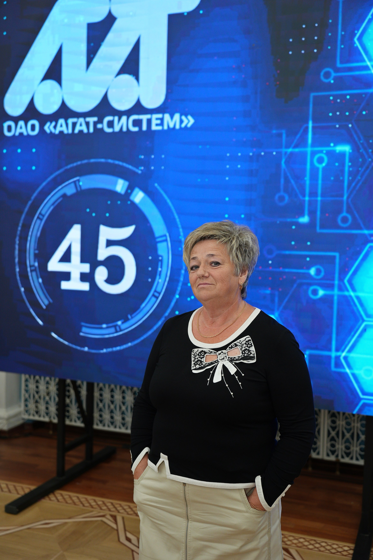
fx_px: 622
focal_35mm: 40
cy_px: 280
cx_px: 186
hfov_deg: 33.4
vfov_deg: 48.5
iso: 500
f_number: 2.8
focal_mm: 40
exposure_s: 1/200
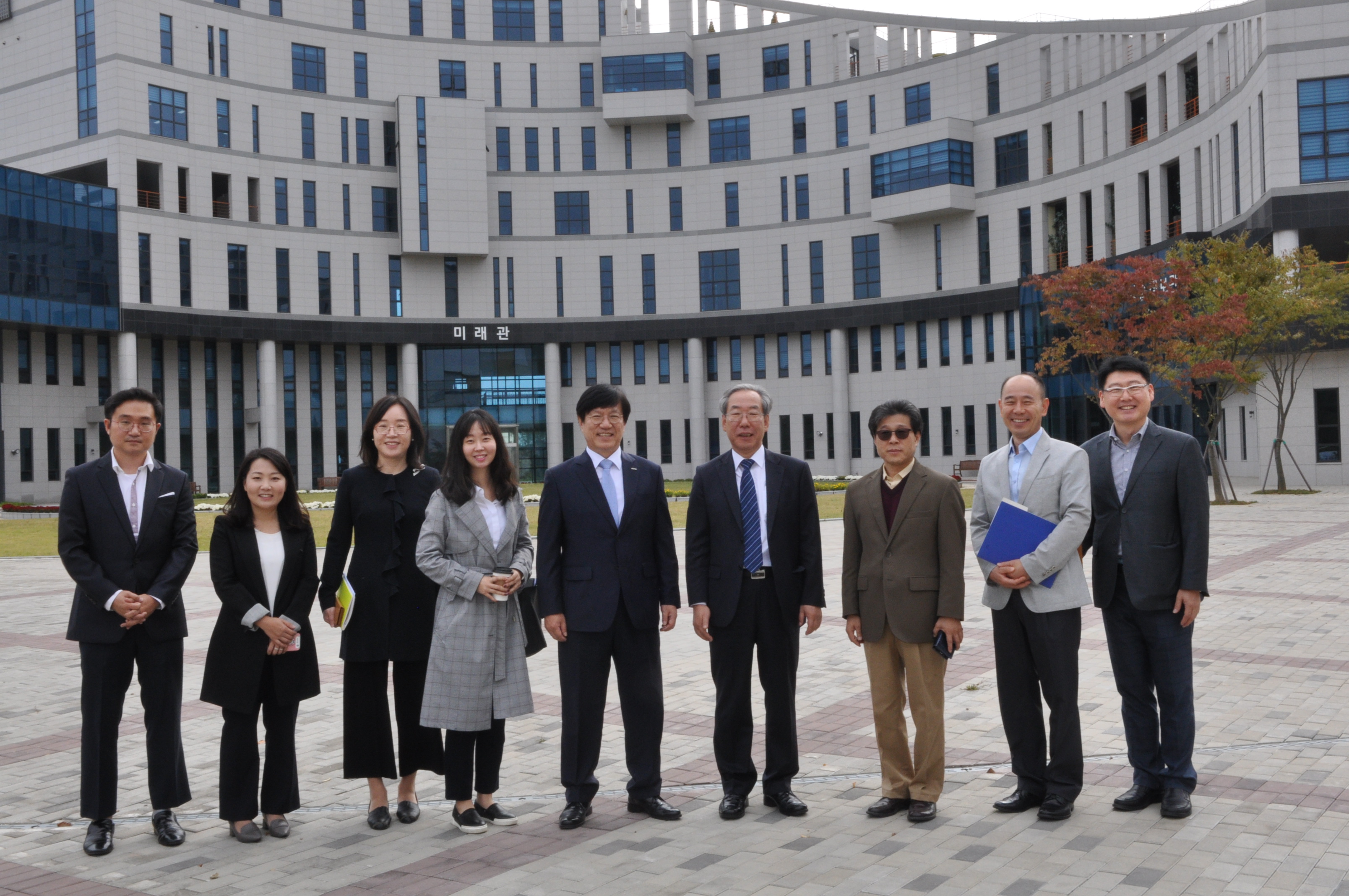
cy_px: 448
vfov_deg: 36.8
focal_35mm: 36
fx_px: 1347
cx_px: 674
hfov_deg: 53.2
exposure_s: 1/100
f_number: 22
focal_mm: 24
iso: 720
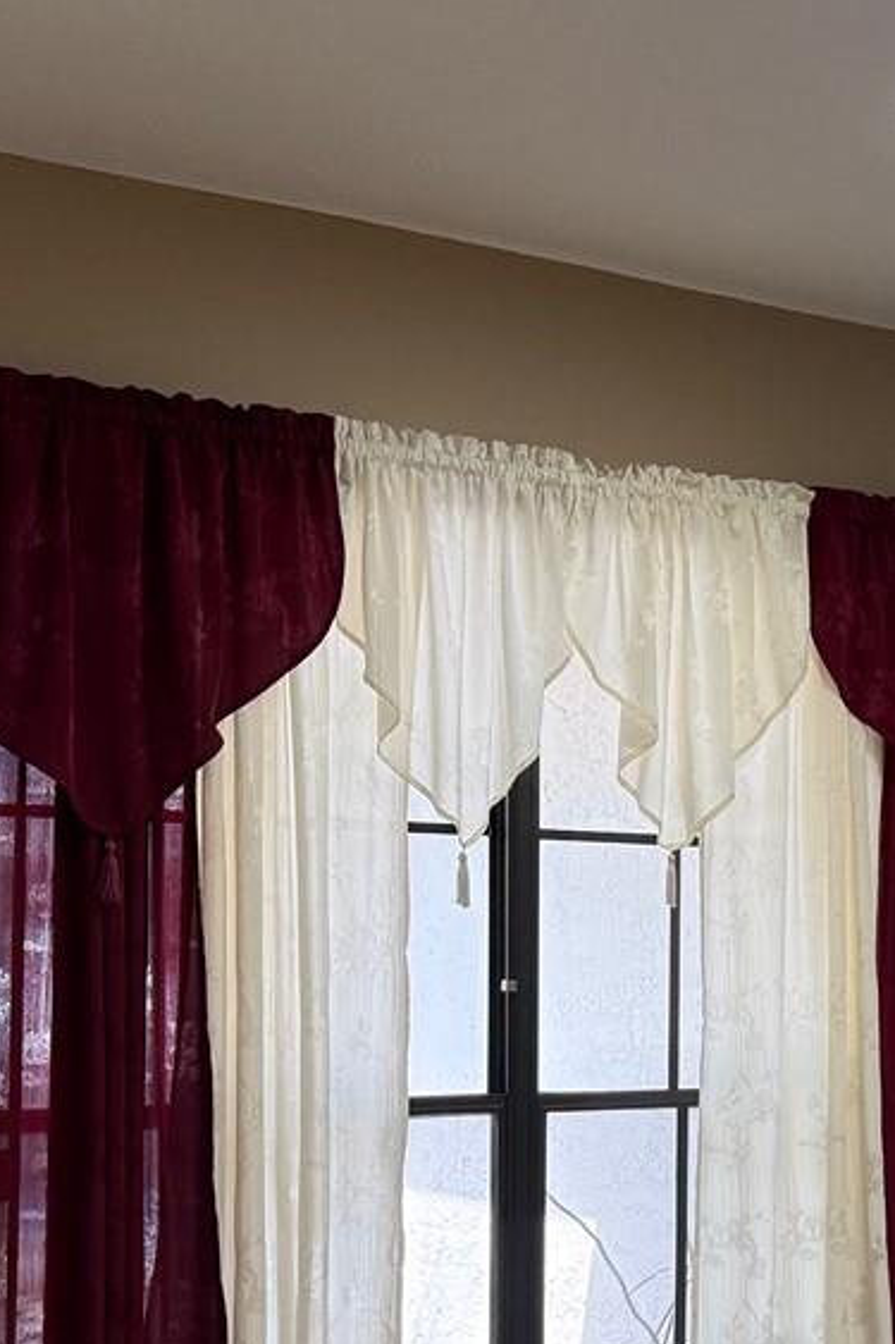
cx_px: 1060
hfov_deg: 18.2
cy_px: 1031
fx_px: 2649
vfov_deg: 28.0
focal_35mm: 71
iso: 200
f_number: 1.78
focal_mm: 6.76
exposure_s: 1/120
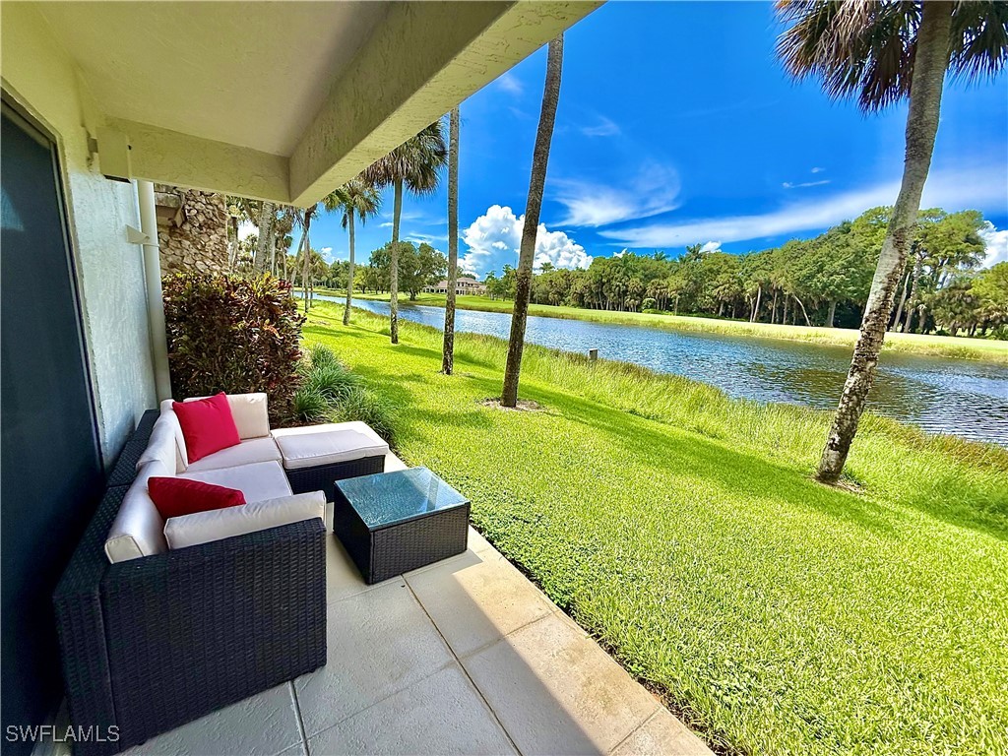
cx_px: 504
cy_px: 378
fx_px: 408
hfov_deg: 102.1
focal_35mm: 14
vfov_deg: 85.7
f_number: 2.2
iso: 64
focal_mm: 2.22
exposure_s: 1/1368
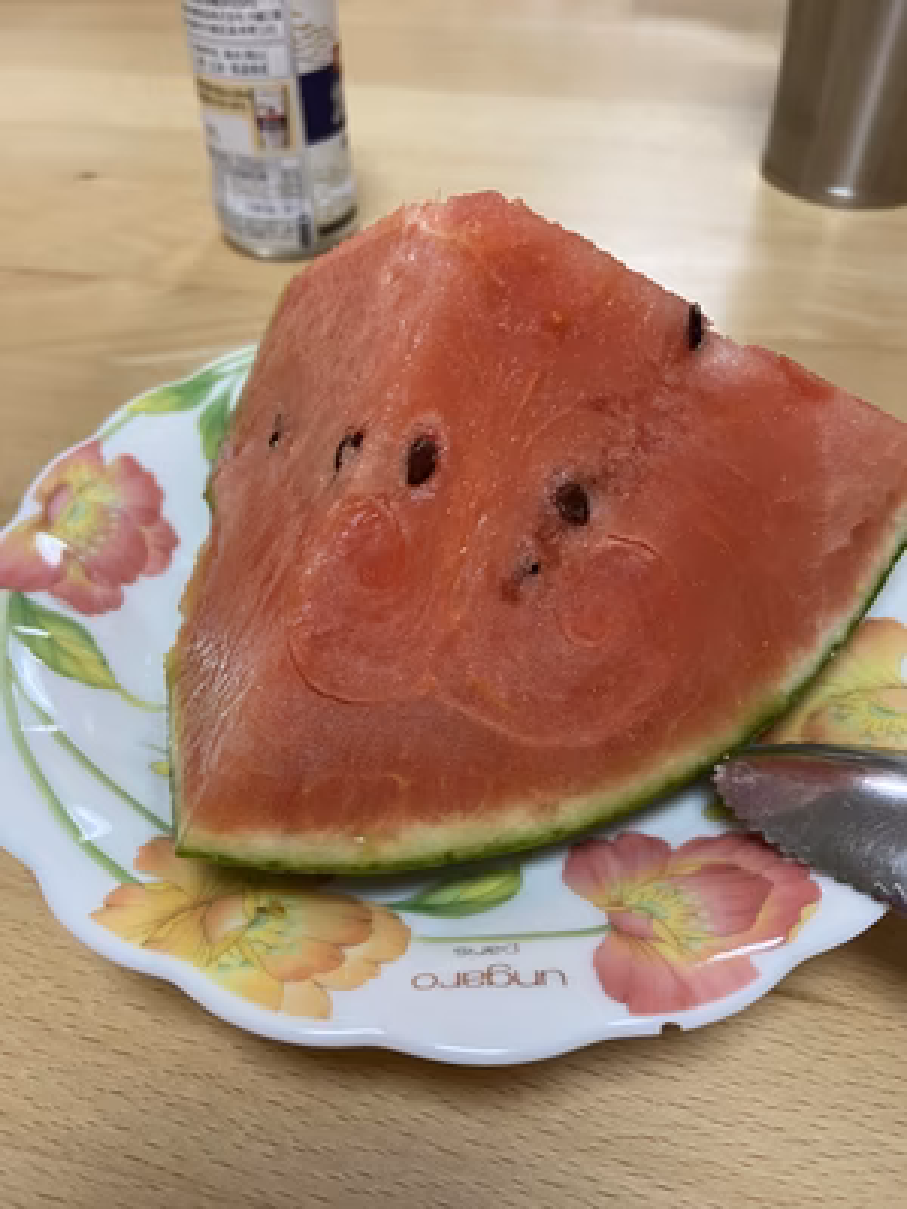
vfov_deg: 67.3
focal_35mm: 26
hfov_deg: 53.1
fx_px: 908
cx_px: 454
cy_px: 604
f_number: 1.8
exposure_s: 1/75
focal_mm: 4.25
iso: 100
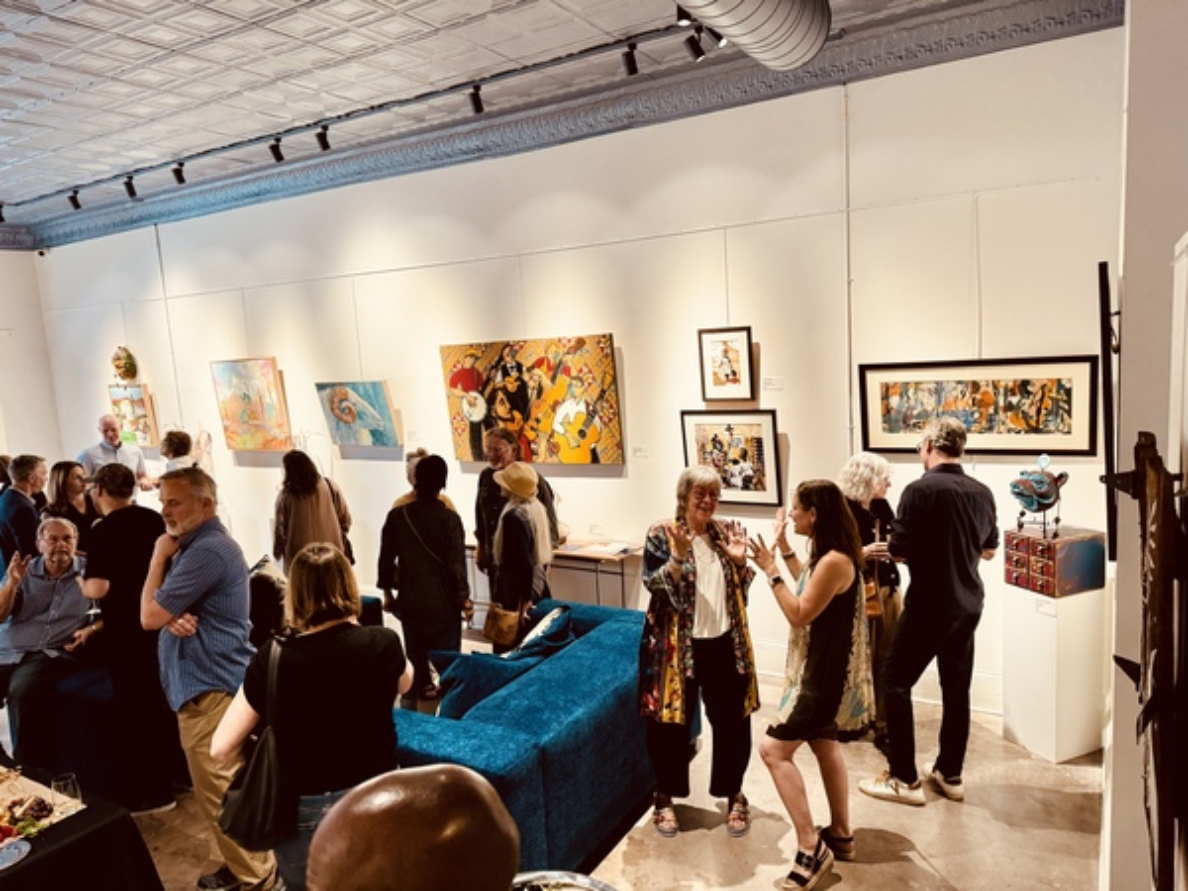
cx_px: 594
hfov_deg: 71.6
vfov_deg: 56.8
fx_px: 824
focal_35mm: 24
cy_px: 446
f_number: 1.78
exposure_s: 1/120
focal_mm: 6.76
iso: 200
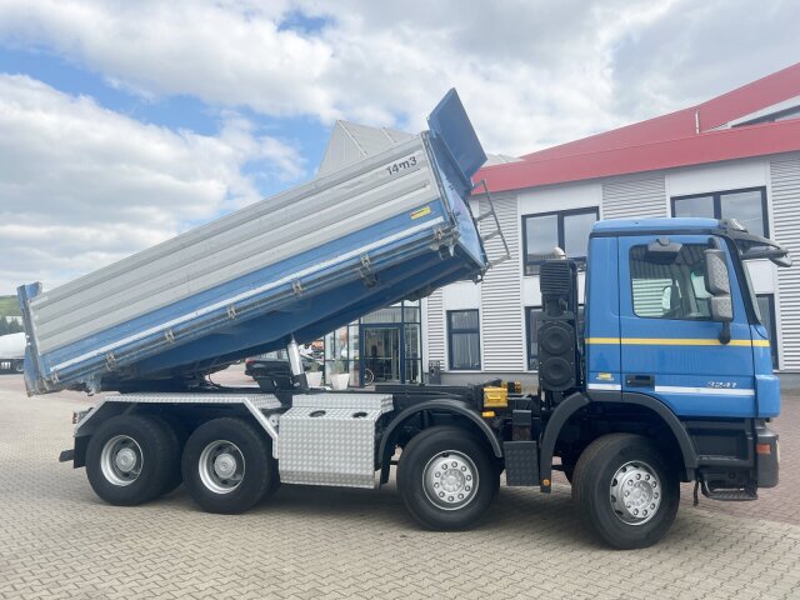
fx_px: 601
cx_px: 400
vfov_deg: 53.1
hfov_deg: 67.3
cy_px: 300
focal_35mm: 26
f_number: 1.5
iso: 50
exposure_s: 1/2841
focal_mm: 5.7
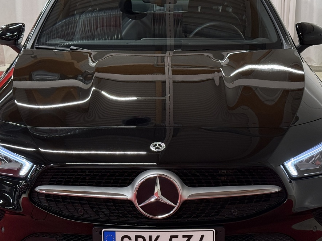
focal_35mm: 78
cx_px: 157
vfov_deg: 18.9
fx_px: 726
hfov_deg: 25.0
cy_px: 135
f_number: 1.78
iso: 125
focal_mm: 6.76
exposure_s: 1/55
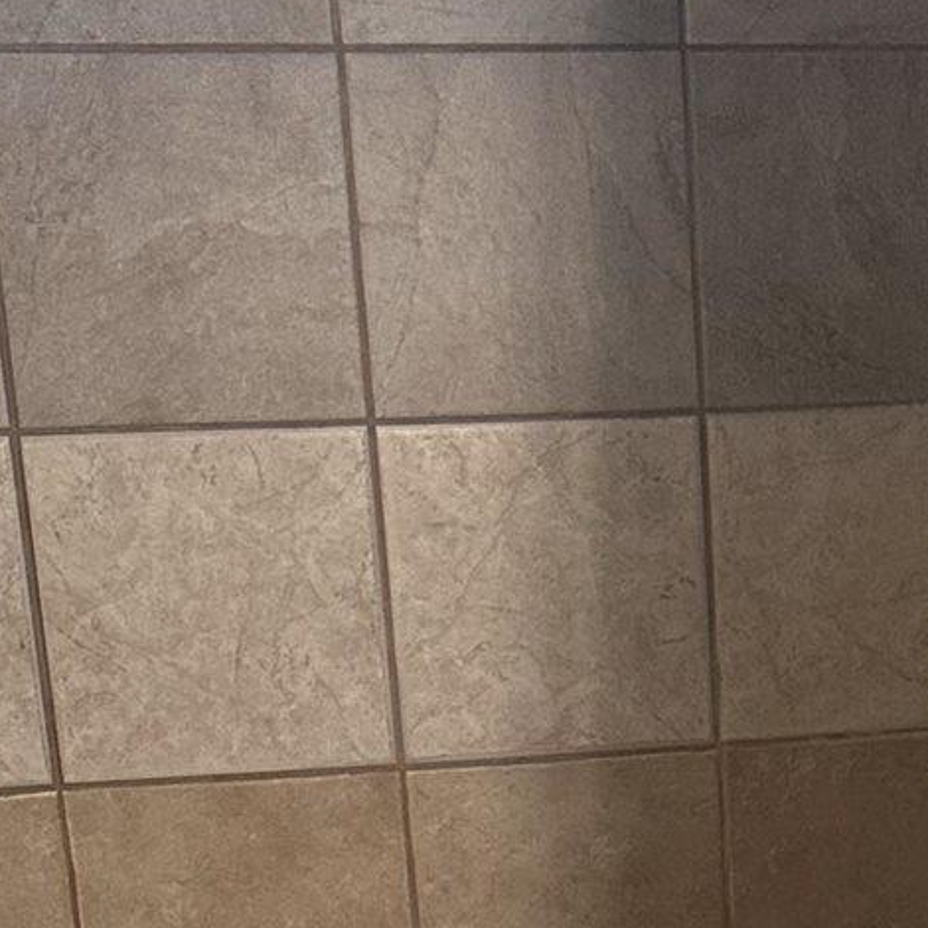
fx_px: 3154
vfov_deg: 15.4
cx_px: 1021
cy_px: 1402
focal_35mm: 104
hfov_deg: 16.2
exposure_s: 1/120
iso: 200
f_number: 1.78
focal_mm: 6.86
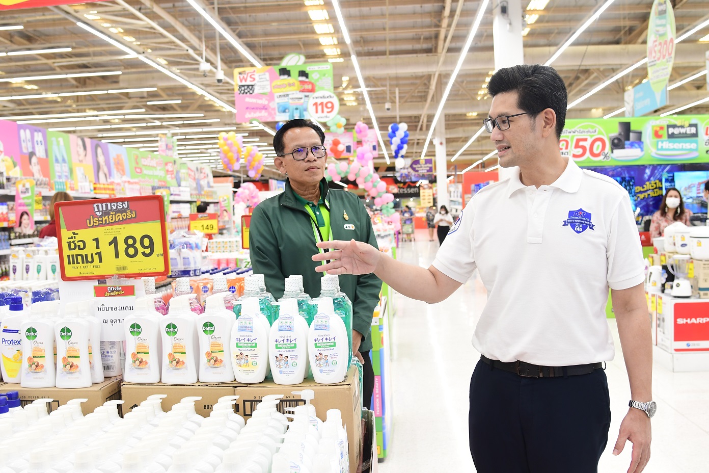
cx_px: 354
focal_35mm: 36
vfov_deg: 36.9
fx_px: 709
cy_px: 236
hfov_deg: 53.1
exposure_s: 1/160
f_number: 4
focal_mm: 24
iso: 1000
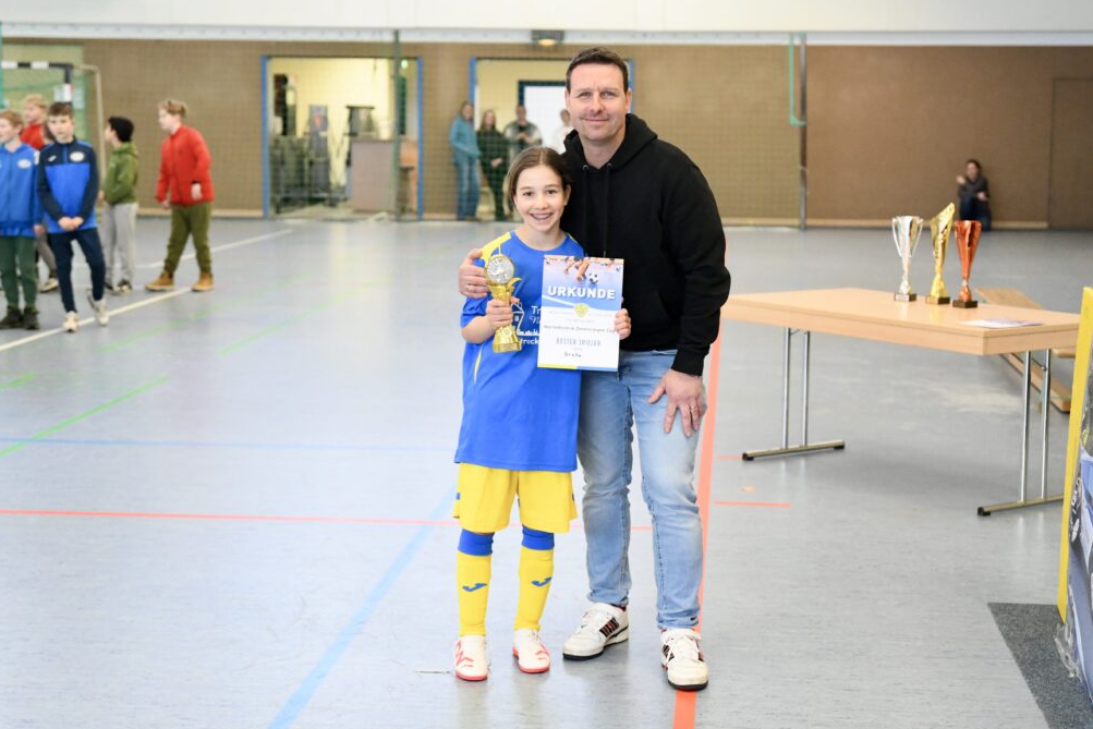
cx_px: 546
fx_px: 1488
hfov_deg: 40.3
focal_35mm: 49
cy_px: 368
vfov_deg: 27.5
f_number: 2.8
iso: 7200
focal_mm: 48
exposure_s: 1/800
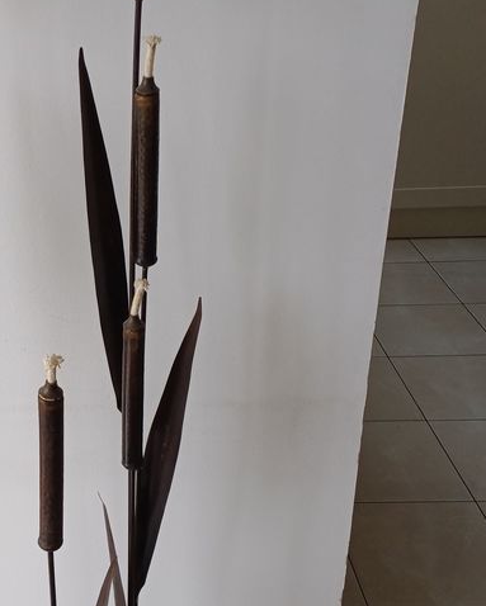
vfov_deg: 36.6
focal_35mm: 51
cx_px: 69
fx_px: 916
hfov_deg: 28.8
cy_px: 318
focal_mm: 4.65
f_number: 1.8
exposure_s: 1/50
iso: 80
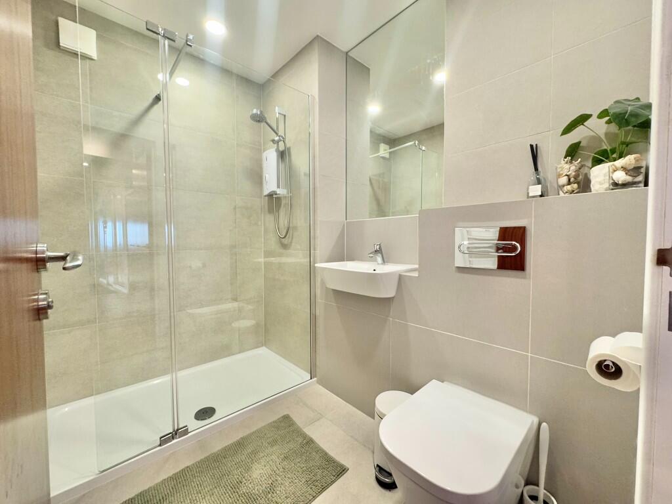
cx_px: 336
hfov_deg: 102.1
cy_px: 252
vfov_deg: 85.7
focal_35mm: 14
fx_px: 272
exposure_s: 1/50
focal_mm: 2.22
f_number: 2.2
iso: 200
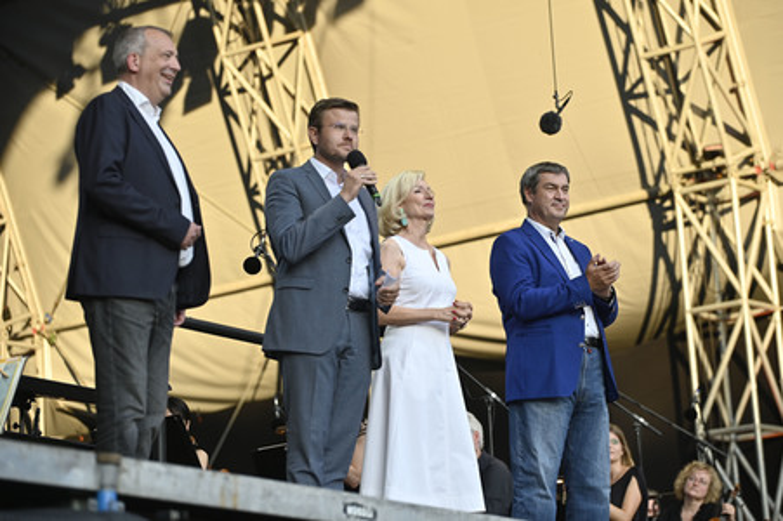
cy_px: 260
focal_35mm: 105
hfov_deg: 19.5
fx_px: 2282
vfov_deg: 13.0
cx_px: 392
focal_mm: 105
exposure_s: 1/640
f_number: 2.8
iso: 250
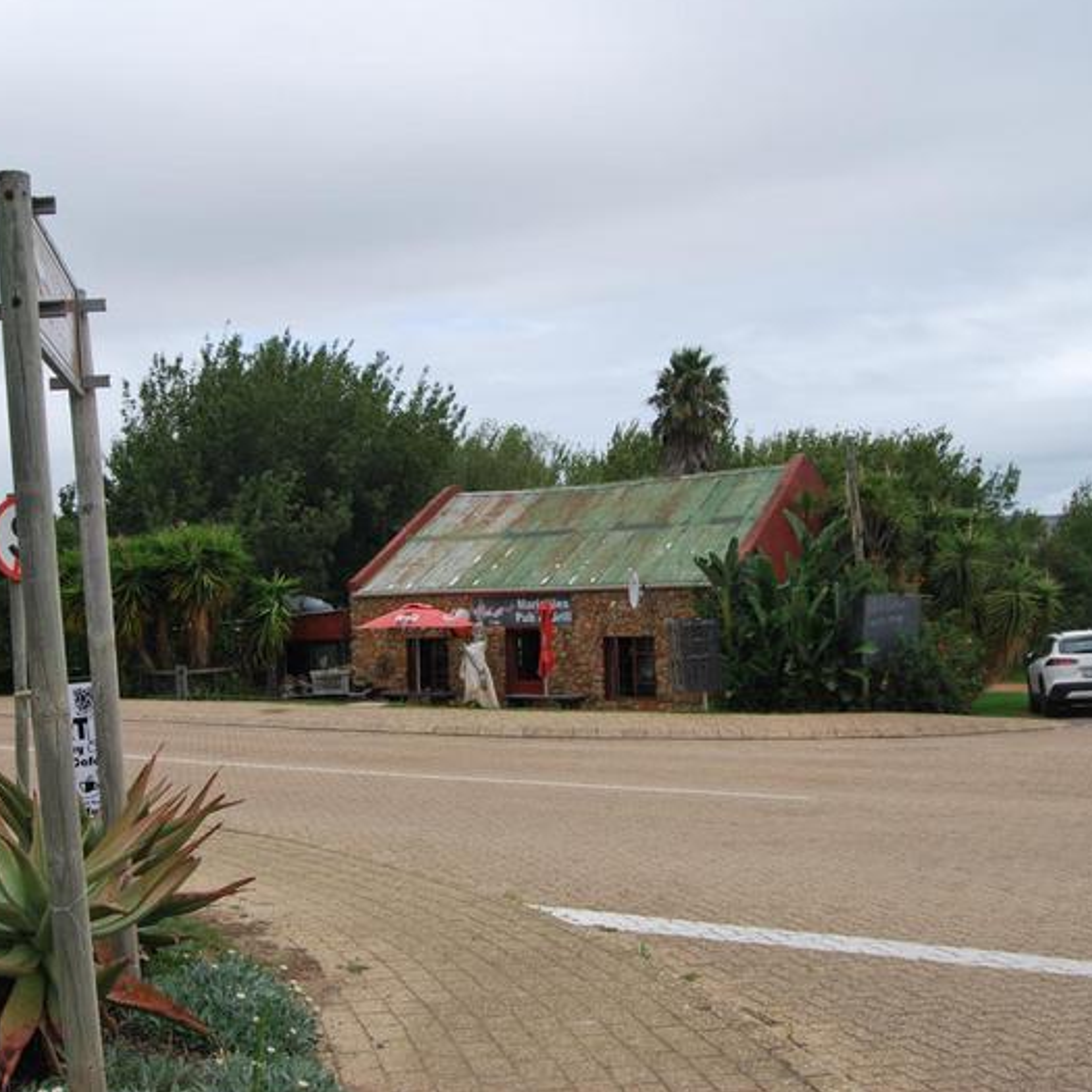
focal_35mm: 35
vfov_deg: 47.2
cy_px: 542
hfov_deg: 47.2
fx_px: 1249
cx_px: 505
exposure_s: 1/250
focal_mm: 18
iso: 100
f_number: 8
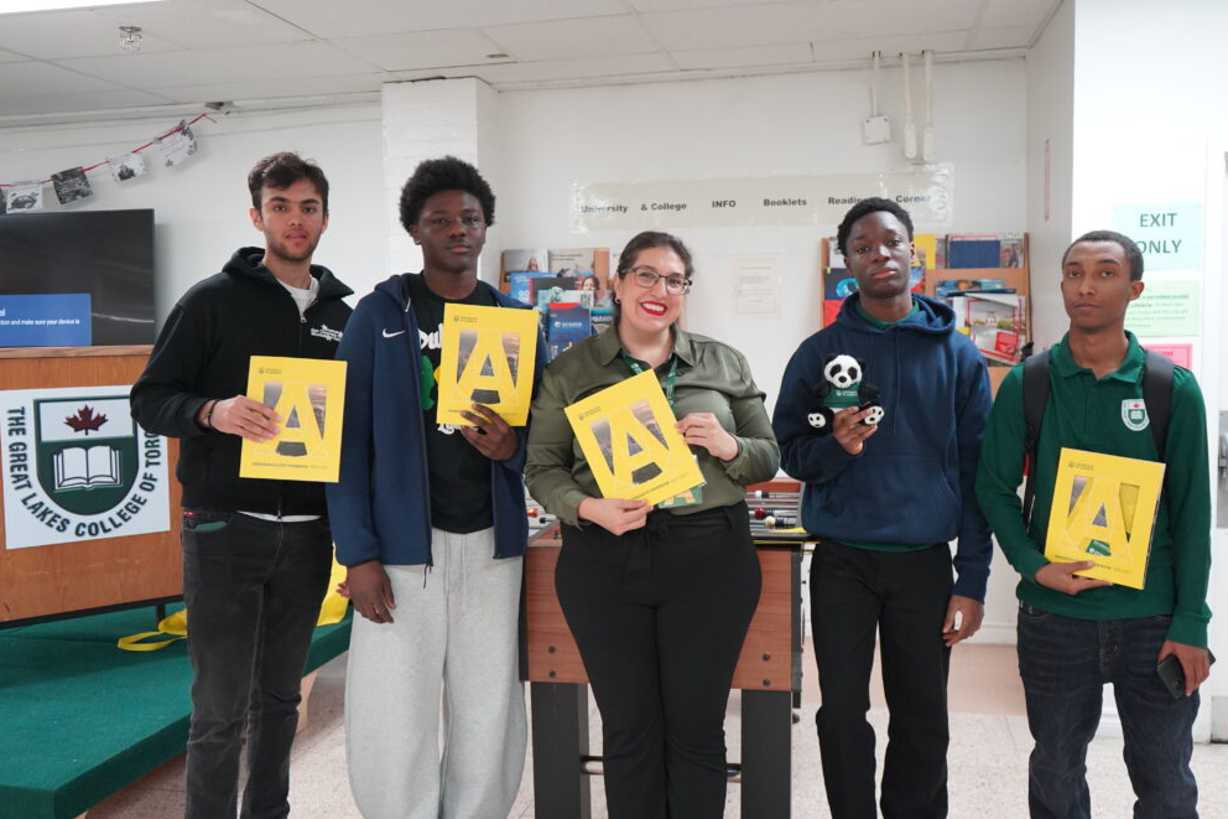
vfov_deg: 41.1
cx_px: 619
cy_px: 413
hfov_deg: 58.7
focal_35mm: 32
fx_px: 1091
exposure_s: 1/160
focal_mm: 31
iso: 2500
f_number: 4
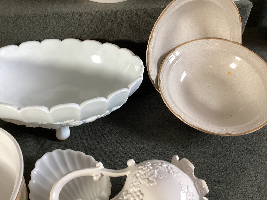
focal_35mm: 31
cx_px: 134
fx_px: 239
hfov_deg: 58.3
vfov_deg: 45.4
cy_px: 100
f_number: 2.4
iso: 125
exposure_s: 1/60
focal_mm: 3.3
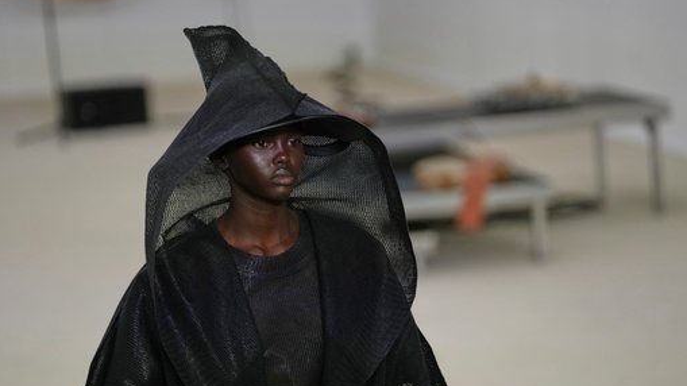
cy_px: 202
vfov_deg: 7.6
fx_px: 2896
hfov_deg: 13.5
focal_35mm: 159
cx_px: 343
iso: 500
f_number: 2.8
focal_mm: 151
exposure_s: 1/800
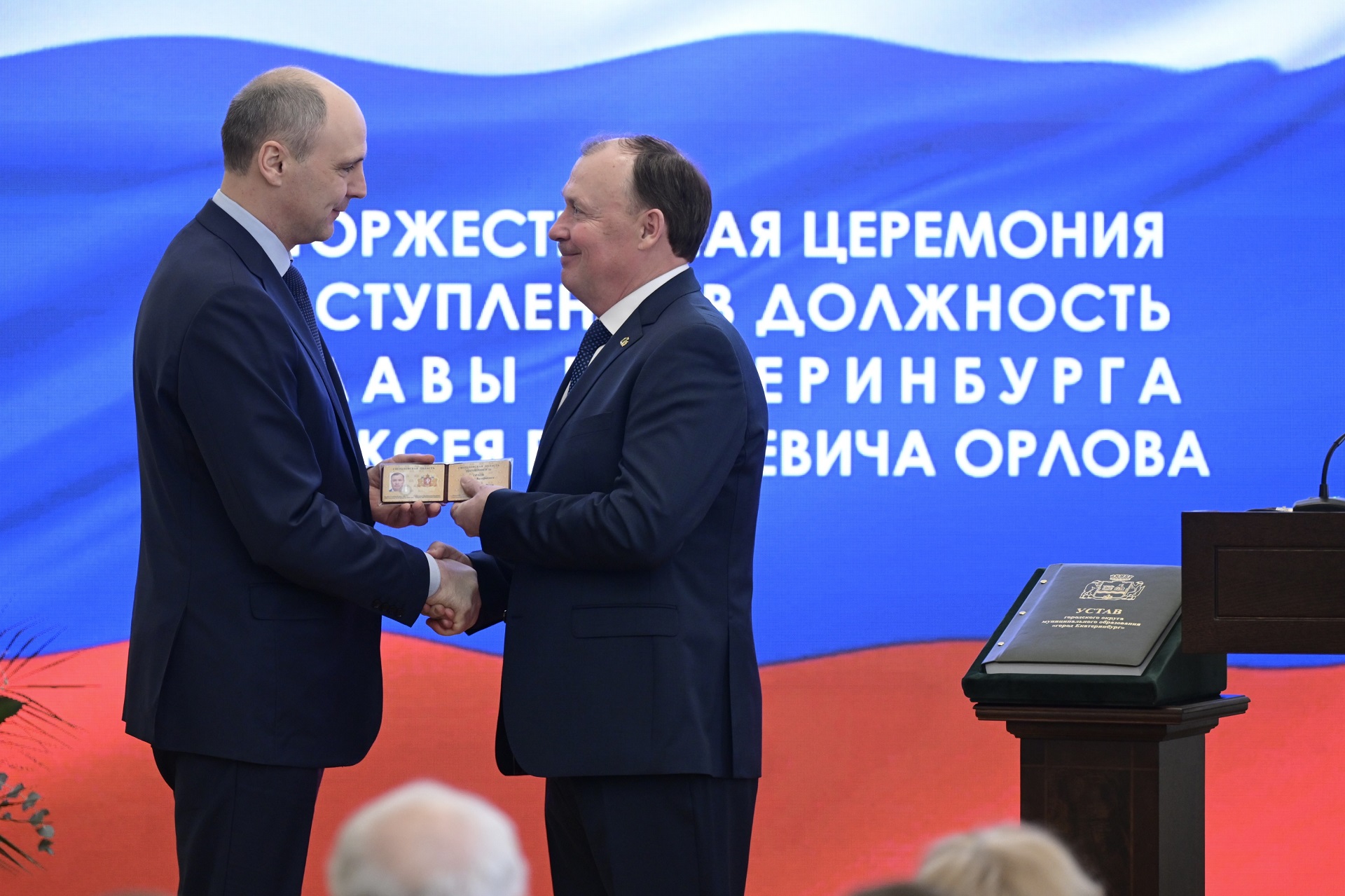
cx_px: 672
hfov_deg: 10.3
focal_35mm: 200
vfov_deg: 6.9
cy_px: 448
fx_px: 7470
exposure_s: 1/200
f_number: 3.5
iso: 1600
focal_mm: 200
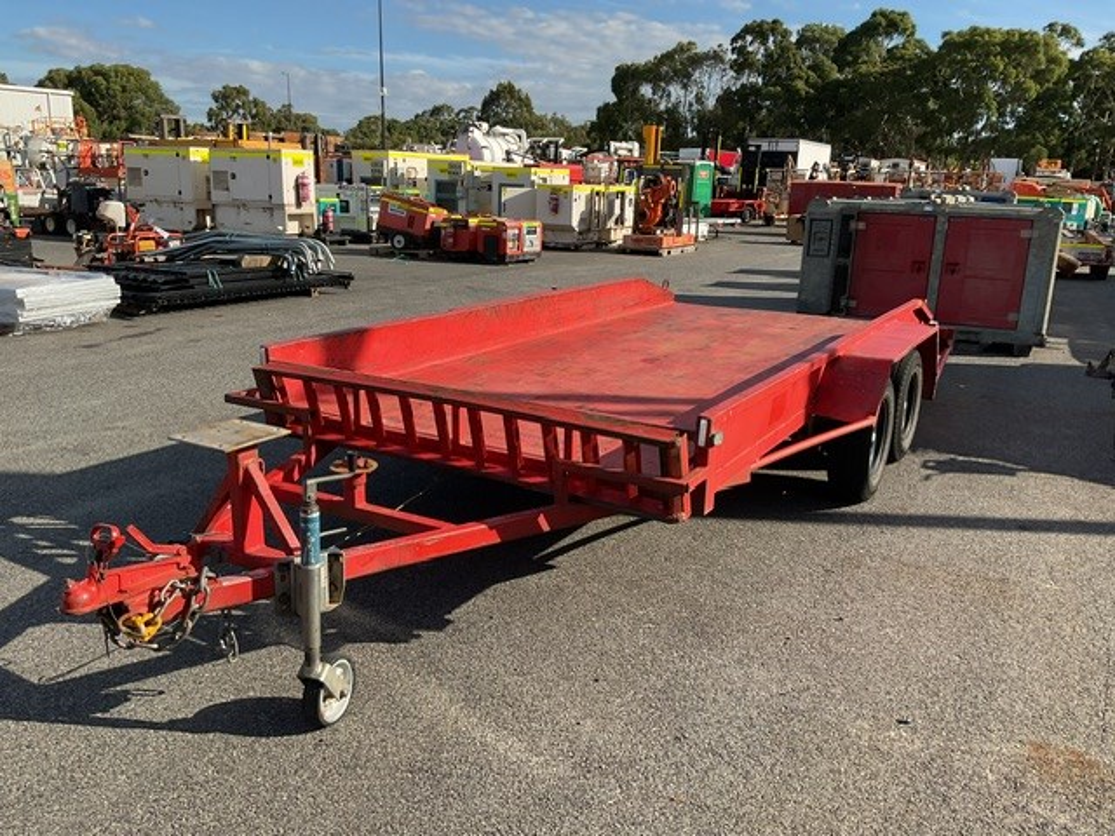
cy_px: 418
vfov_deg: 48.2
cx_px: 558
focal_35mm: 29
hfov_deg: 61.7
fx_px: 934
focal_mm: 3
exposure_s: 1/1279
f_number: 1.8
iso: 16
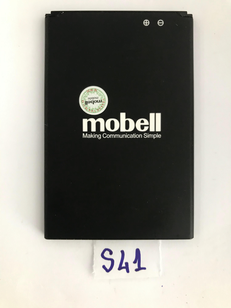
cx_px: 116
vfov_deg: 63.4
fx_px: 249
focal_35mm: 28
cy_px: 154
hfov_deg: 49.7
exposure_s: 1/17
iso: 50
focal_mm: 3.99
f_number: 1.8
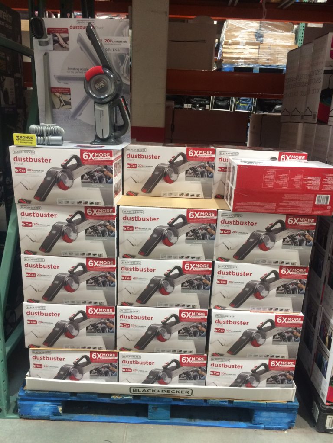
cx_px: 166
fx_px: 372
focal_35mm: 29
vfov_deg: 61.7
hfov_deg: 48.2
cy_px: 222
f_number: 2.2
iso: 160
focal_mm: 4.15
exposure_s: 1/33
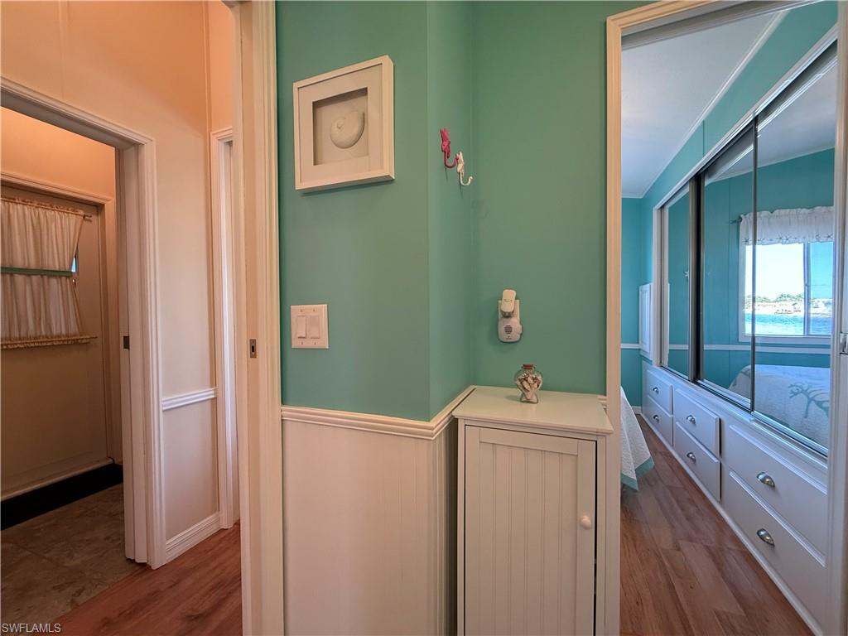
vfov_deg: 85.7
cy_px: 318
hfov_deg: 102.1
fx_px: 343
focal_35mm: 14
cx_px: 424
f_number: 2.2
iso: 250
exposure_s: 1/120
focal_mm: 2.22
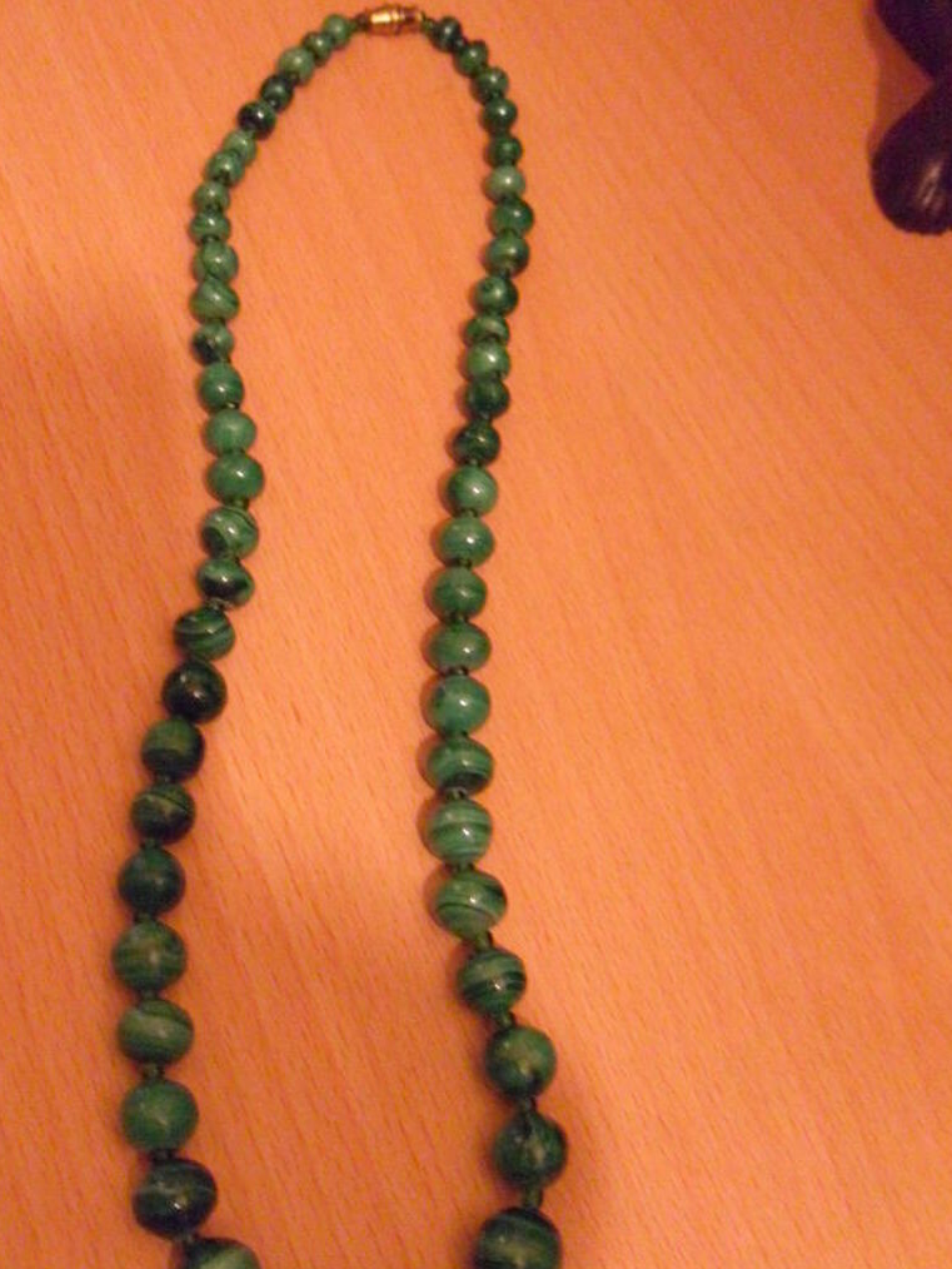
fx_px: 1686
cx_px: 350
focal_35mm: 46
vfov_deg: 41.2
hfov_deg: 31.4
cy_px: 673
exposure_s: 1/18
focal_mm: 6.3
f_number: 3.5
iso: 800
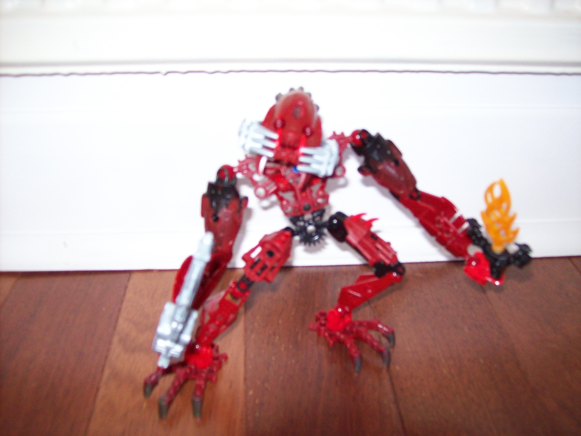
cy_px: 218
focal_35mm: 36
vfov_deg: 39.6
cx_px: 290
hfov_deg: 51.4
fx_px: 604
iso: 200
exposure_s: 1/64
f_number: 2.7
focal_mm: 6
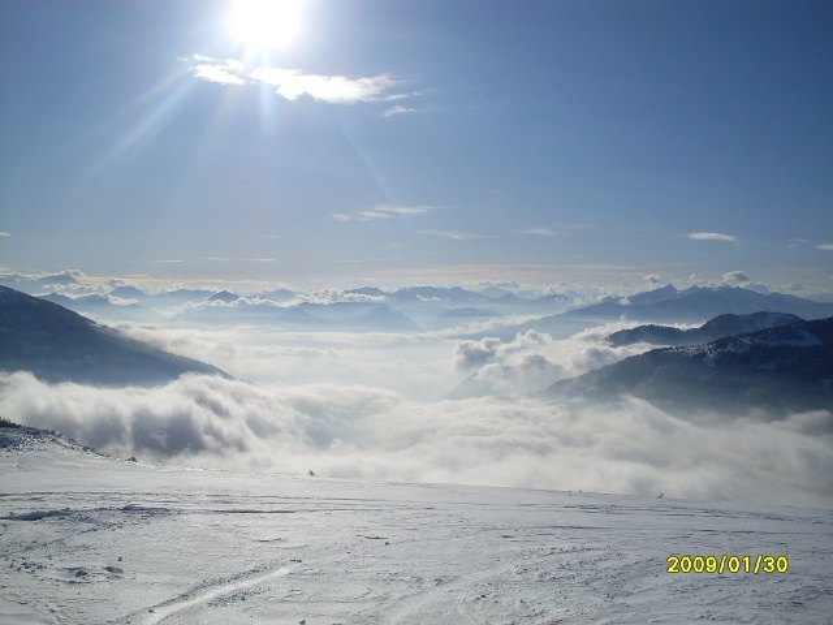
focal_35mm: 38
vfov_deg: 37.7
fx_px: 914
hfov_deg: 49.0
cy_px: 312
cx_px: 416
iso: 80
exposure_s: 1/1000
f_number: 8.4
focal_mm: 6.3
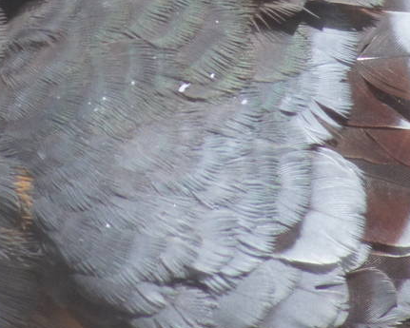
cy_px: -81
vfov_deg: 1.4
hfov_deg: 1.8
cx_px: 83
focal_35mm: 1097
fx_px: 13314
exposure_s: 1/320
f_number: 6.3
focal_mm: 210
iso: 800
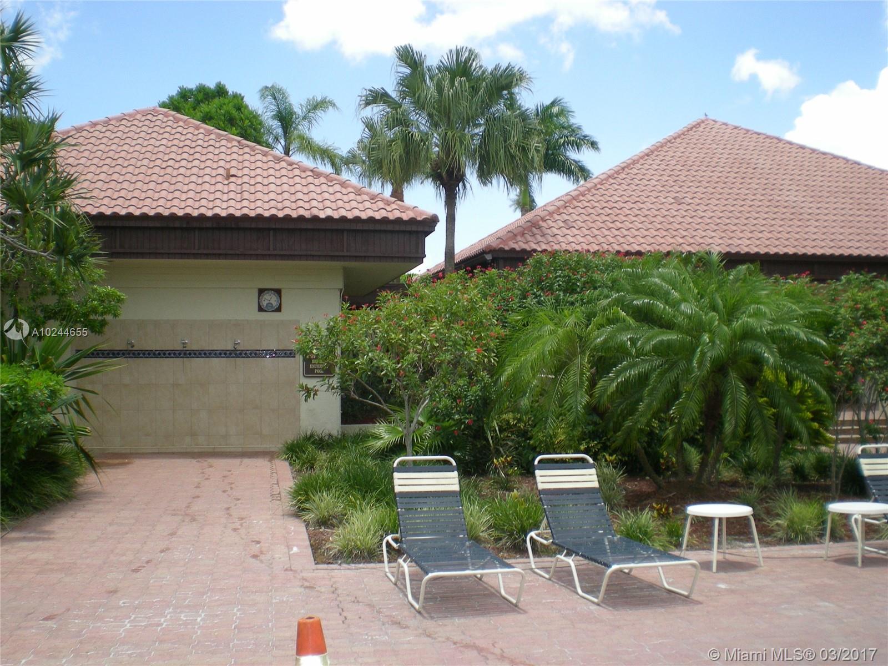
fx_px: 975
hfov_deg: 49.0
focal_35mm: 38
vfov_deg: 37.7
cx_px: 444
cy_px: 333
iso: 77
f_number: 4.6
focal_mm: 6.3
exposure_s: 1/312
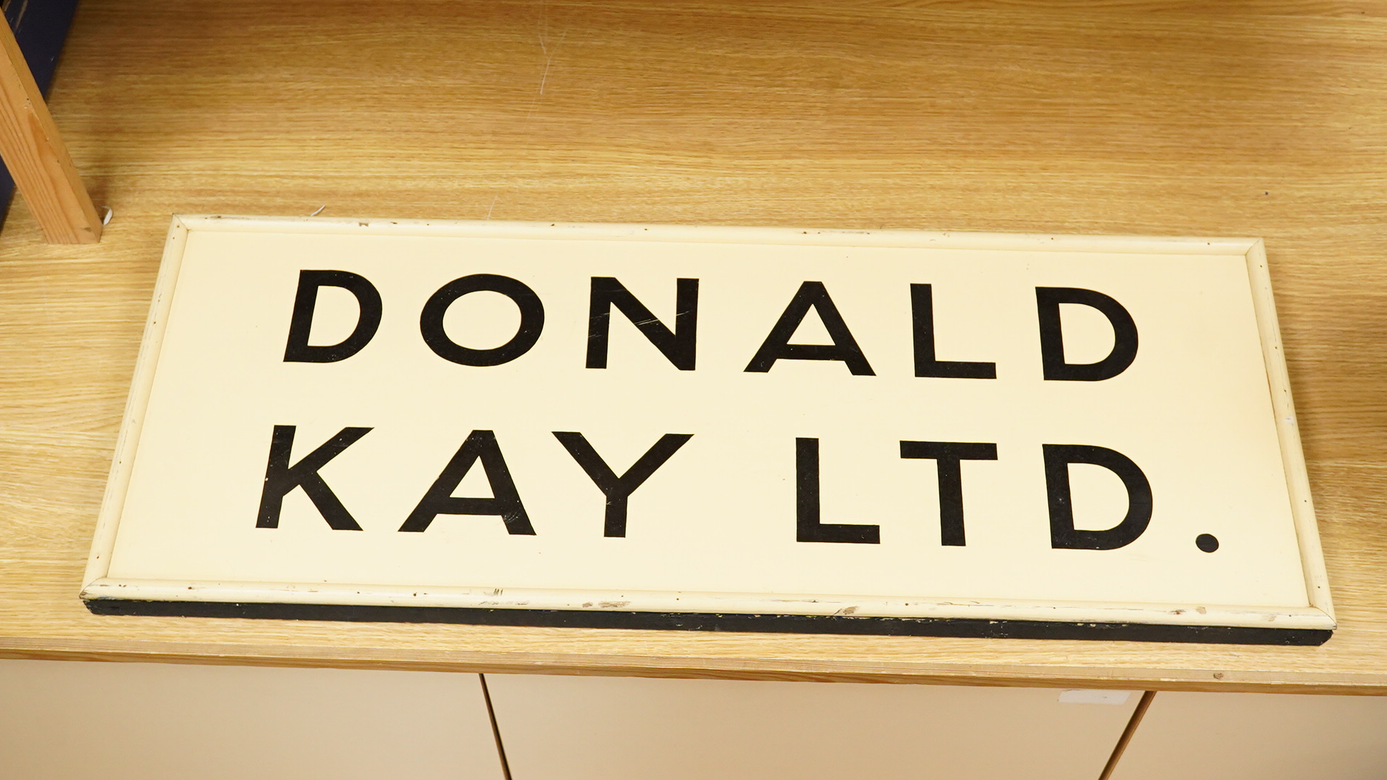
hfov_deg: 42.9
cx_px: 697
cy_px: 329
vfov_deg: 24.9
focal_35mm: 48
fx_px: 1765
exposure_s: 1/160
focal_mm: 30
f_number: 8
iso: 2500
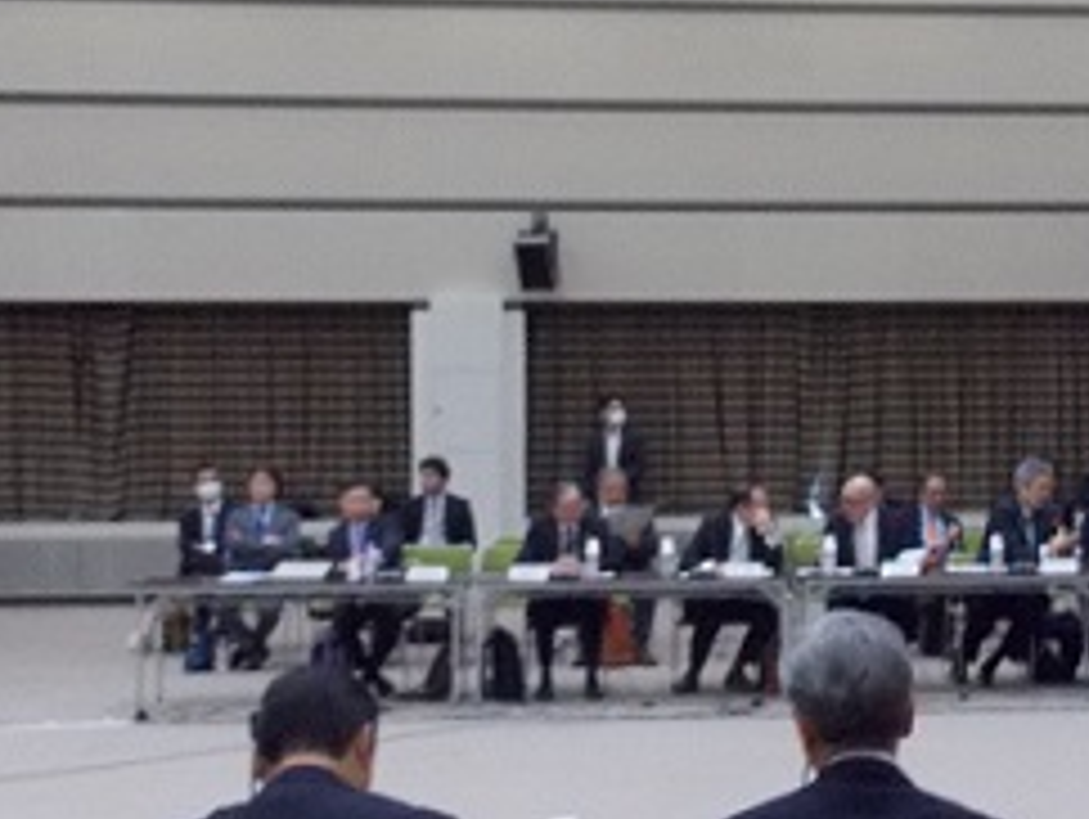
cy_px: 441
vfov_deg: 22.0
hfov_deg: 27.2
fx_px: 2110
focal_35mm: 67
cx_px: 1107
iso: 400
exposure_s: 1/25
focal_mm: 4.1
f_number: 3.3
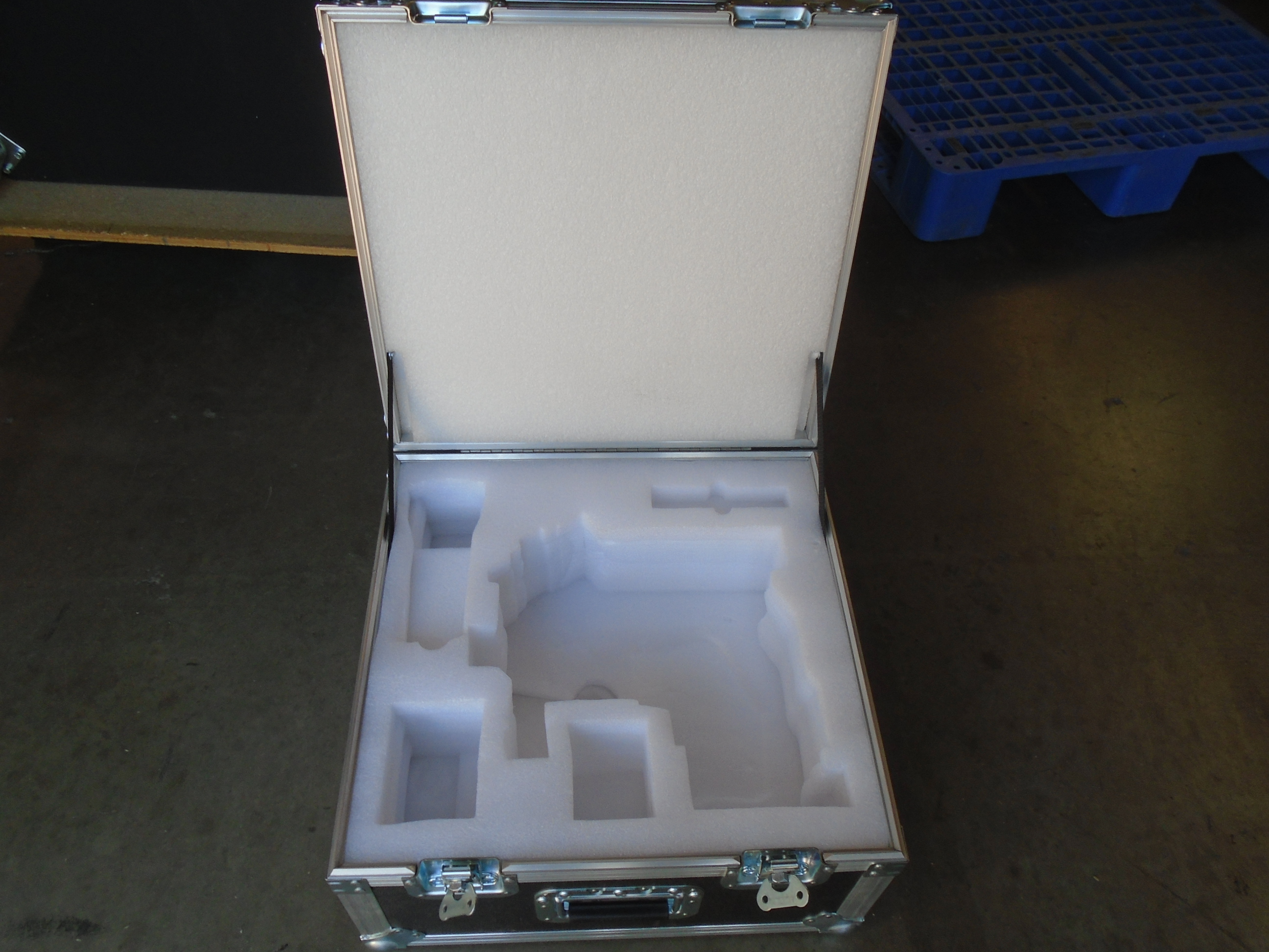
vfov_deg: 53.1
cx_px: 634
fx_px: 953
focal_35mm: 26
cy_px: 476
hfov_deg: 67.3
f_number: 3.2
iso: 100
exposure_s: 1/80
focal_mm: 4.6
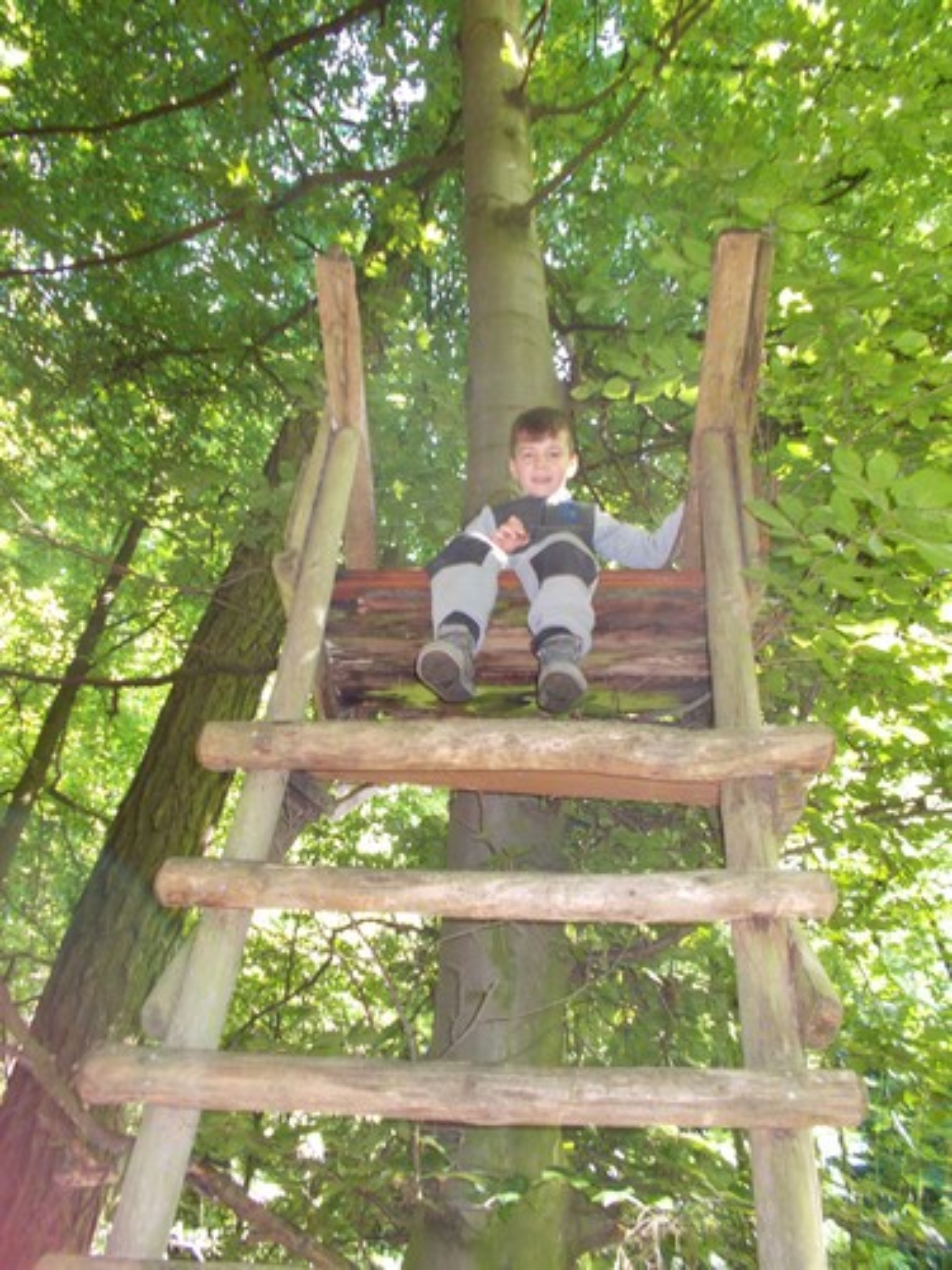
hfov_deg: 53.1
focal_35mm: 26
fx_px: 953
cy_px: 635
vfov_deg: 67.3
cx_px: 476
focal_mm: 4.6
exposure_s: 1/30
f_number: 3.2
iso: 280
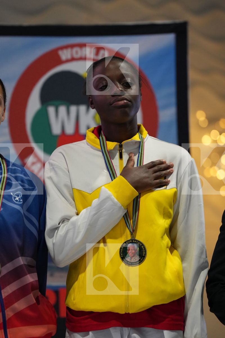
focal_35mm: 300
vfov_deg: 6.9
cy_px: 169
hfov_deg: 4.6
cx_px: 112
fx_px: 2812
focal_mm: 200
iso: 1600
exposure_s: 1/250
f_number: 2.8
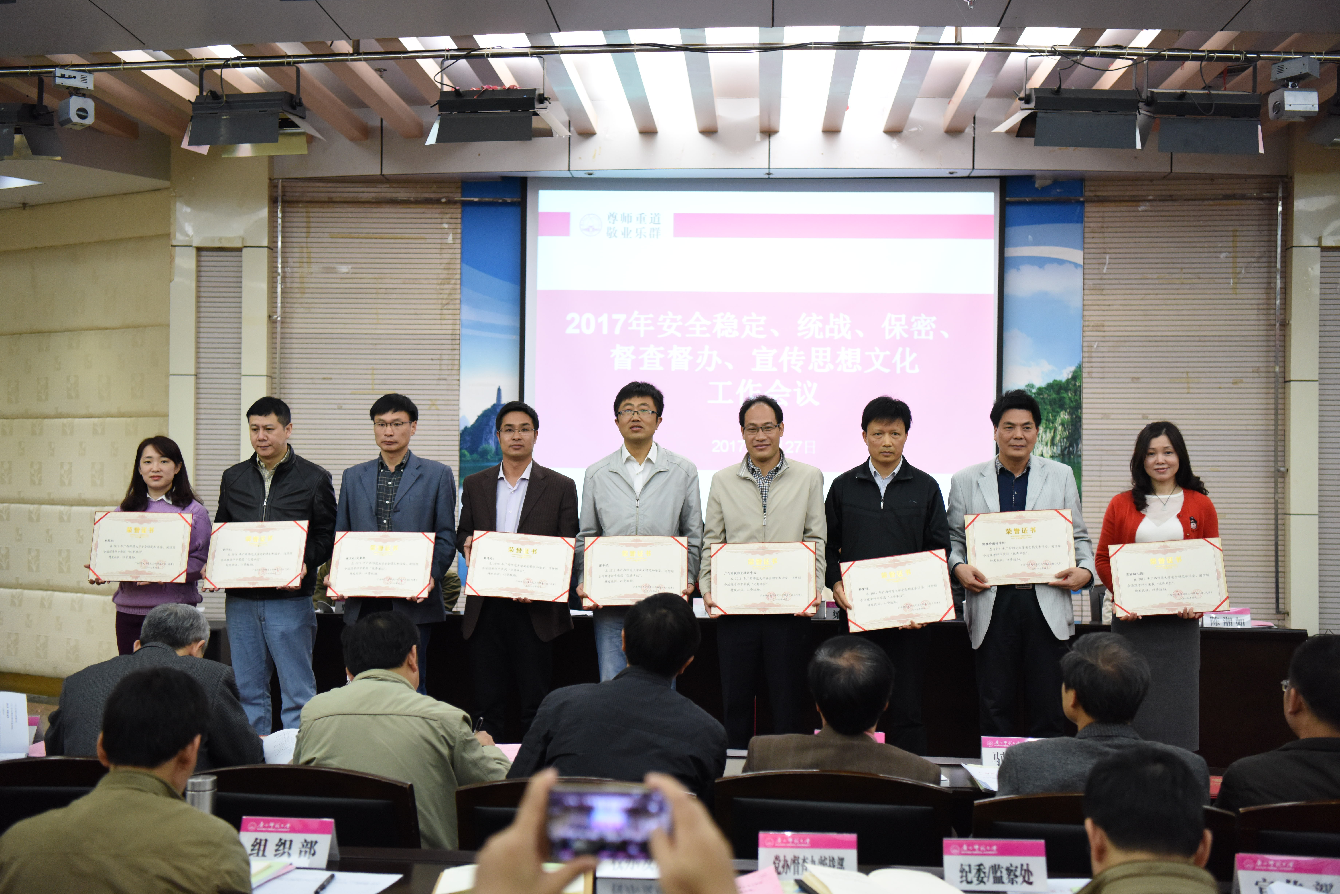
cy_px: 447
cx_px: 670
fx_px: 1713
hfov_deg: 42.7
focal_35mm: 46
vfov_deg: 29.3
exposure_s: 1/160
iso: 2500
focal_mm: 46
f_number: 3.2
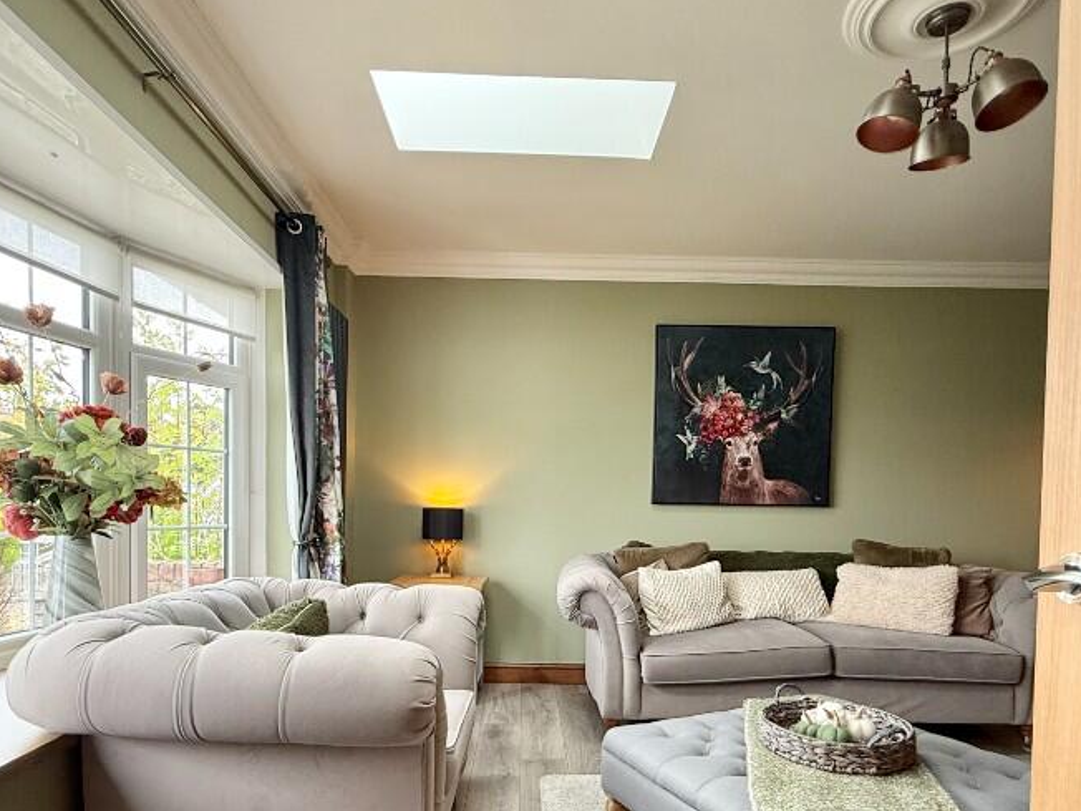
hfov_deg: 76.4
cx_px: 542
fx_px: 687
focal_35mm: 22
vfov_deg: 60.0
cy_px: 524
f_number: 2.2
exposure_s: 1/100
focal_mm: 2.22
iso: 200
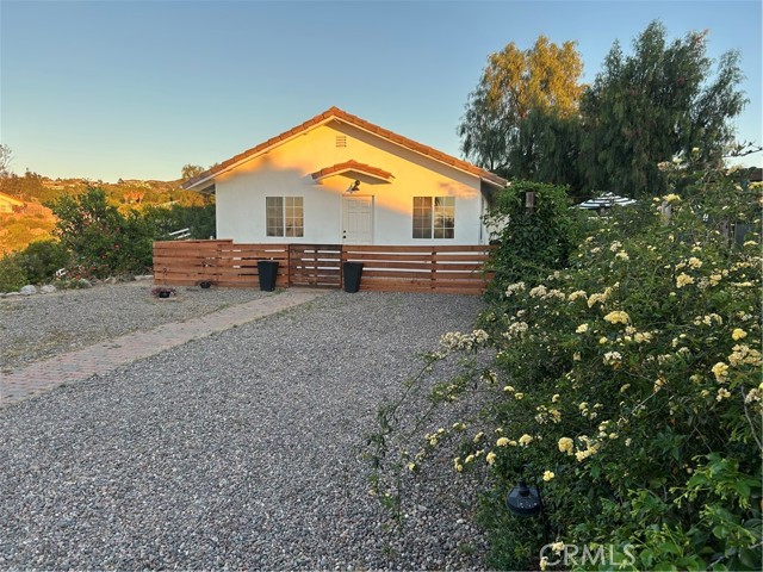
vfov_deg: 53.1
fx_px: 573
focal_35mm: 26
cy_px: 286
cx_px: 382
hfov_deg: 67.3
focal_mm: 5.7
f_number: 1.5
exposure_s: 1/427
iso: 50
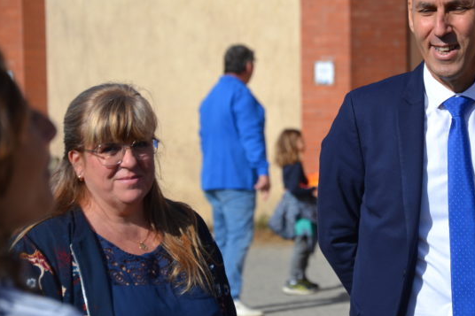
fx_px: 2712
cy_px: 113
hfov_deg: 10.0
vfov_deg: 6.7
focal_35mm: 206
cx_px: 306
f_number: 5.6
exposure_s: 1/500
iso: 110
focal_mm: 105
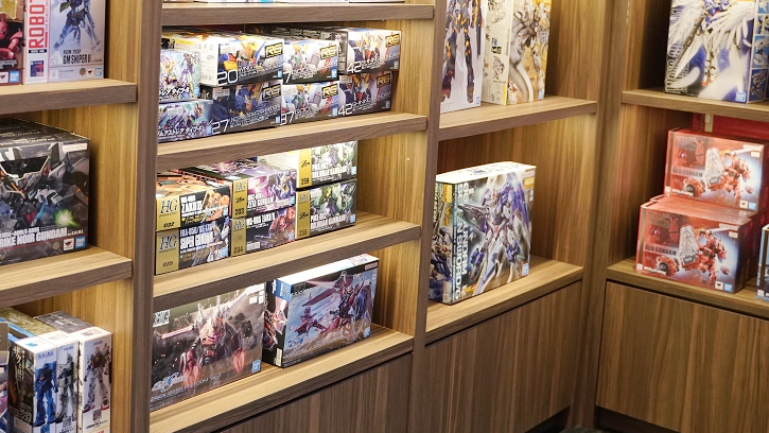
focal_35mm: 52
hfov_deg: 39.5
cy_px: 54
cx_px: 279
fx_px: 1060
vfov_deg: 22.6
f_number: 3.2
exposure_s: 1/160
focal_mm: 30
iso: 1600
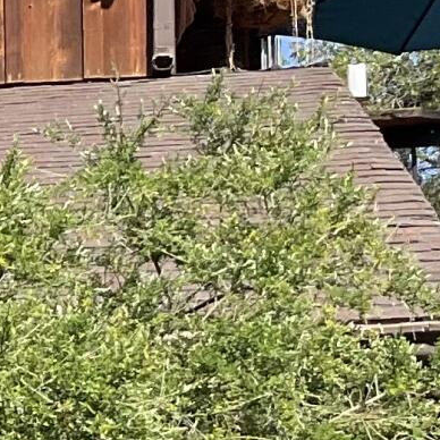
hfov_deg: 8.4
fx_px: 2847
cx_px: -408
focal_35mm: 198
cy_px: 510
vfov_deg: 8.7
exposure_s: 1/978
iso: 16
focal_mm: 3
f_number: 1.8
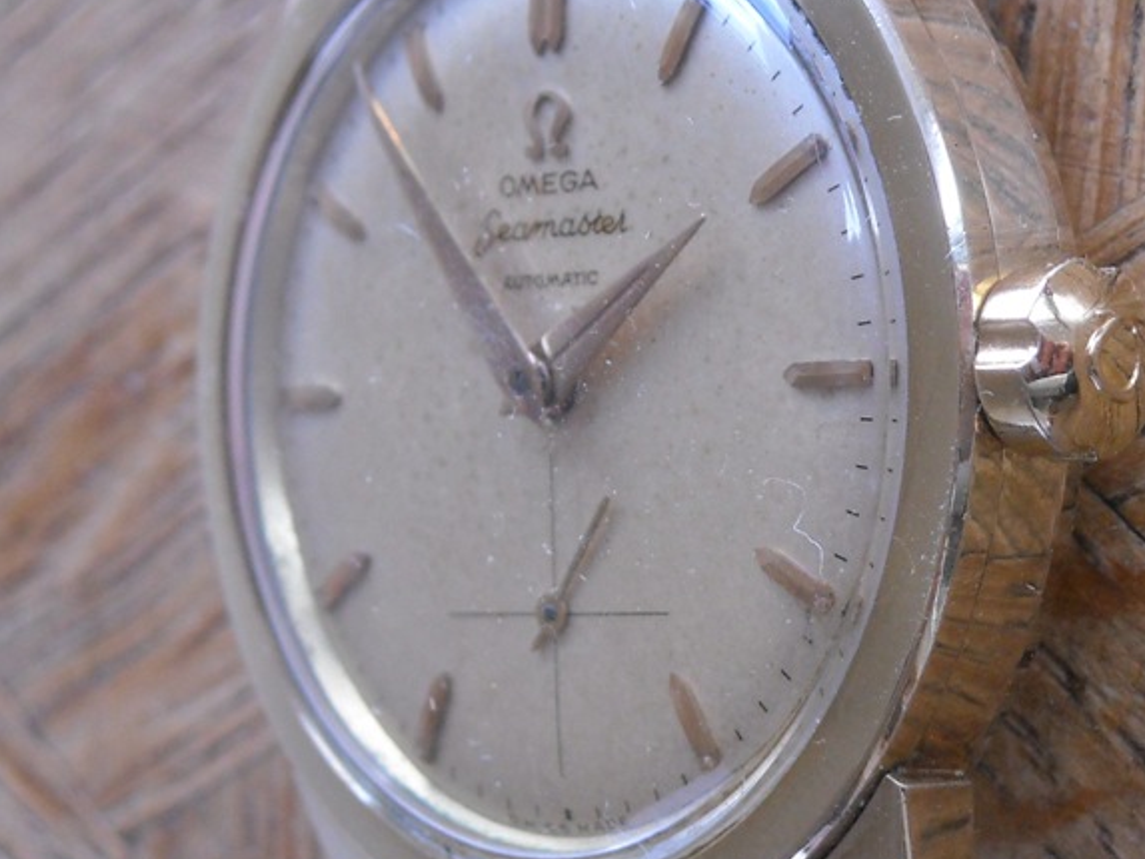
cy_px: 406
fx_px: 4963
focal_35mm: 150
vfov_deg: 9.9
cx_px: 797
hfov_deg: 13.1
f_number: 4.1
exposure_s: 1/60
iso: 248
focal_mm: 13.73
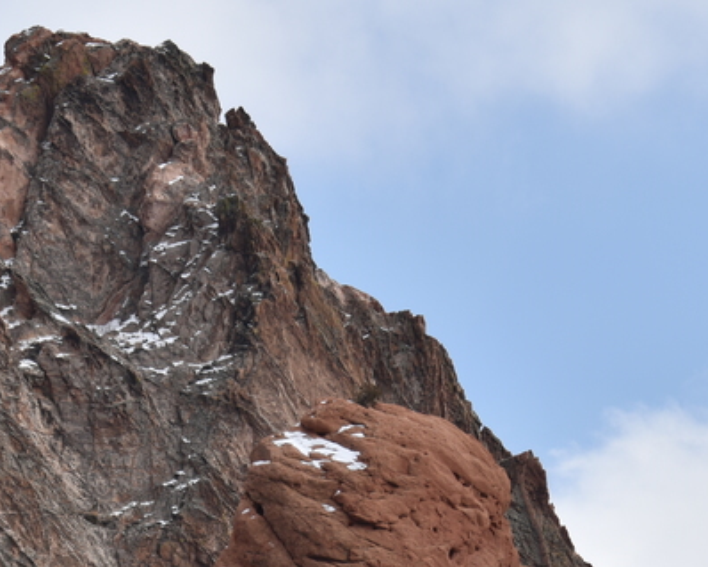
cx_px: 386
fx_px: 7088
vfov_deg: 4.6
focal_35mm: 338
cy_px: 601
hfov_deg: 5.7
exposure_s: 1/400
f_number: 8
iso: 100
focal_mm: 112
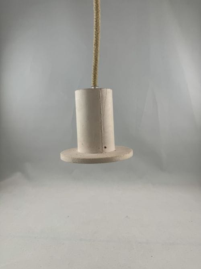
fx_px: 186
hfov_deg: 56.8
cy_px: 134
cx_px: 100
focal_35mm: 24
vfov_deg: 71.6
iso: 64
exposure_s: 1/217
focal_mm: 6.86
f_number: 1.78
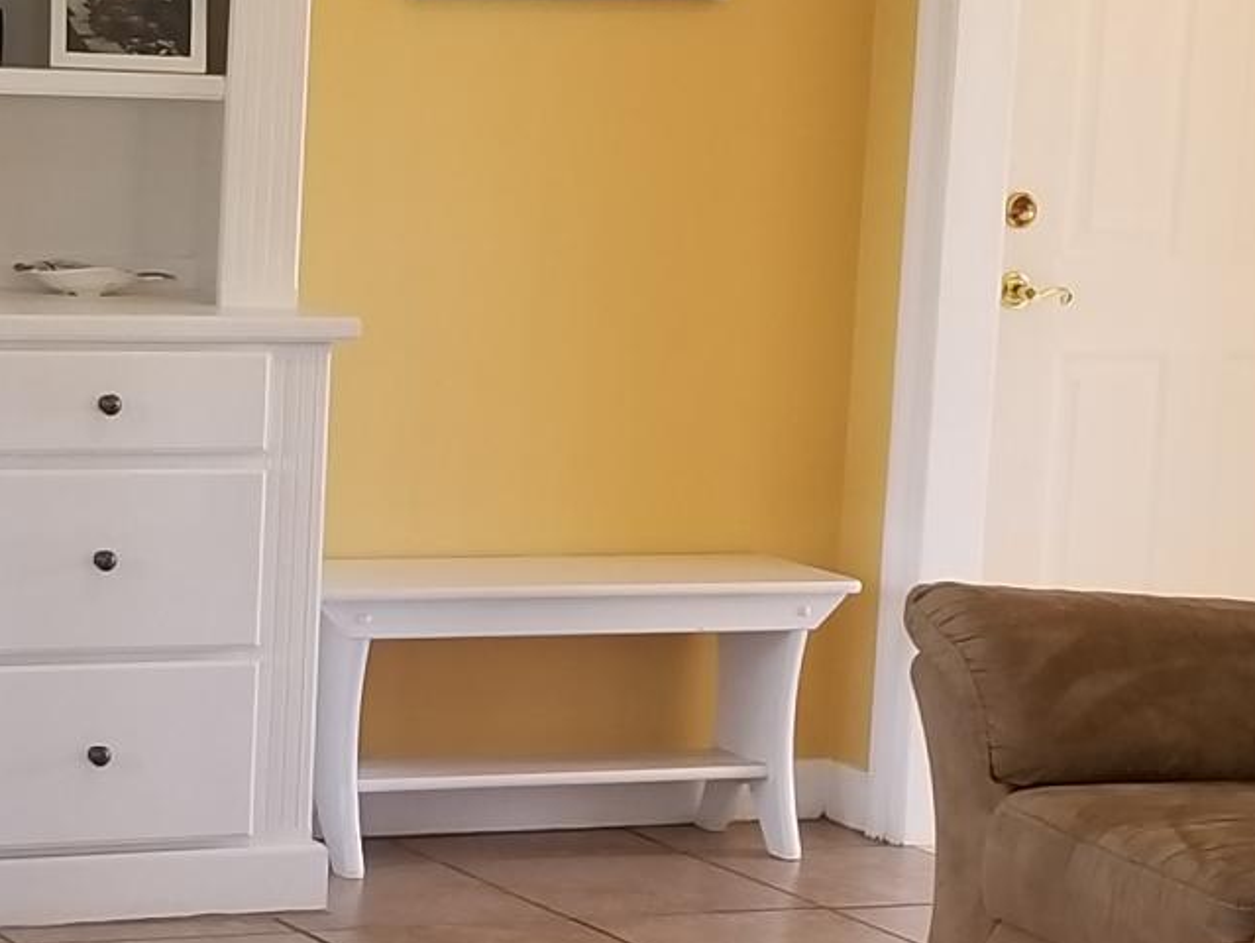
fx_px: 4426
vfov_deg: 12.1
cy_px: 621
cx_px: 145
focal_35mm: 122
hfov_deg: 16.0
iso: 80
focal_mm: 4.25
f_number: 1.7
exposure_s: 1/60
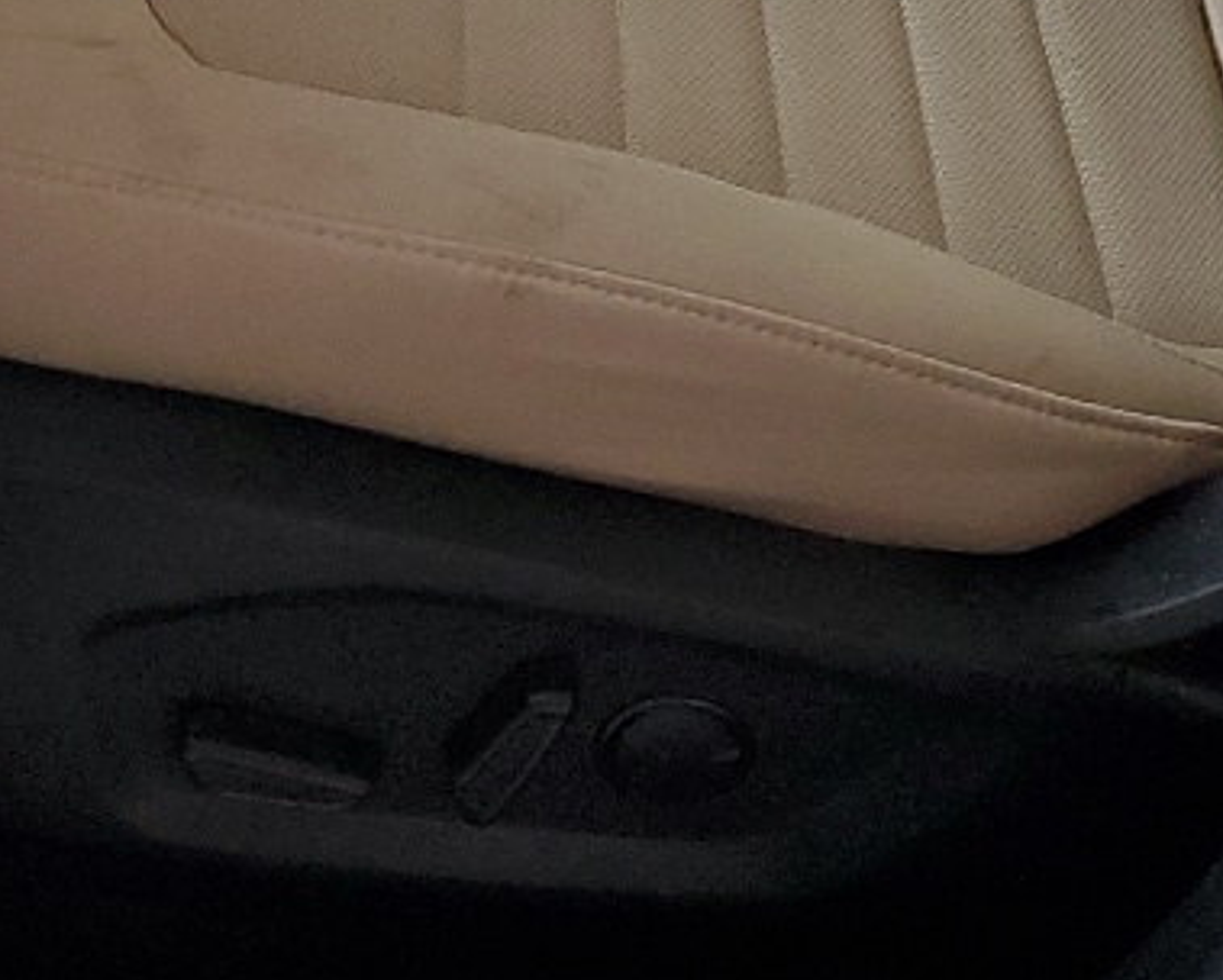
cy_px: -719
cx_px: 374
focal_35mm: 107
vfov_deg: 13.2
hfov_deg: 17.9
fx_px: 3877
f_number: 1.5
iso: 111
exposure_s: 1/60.2
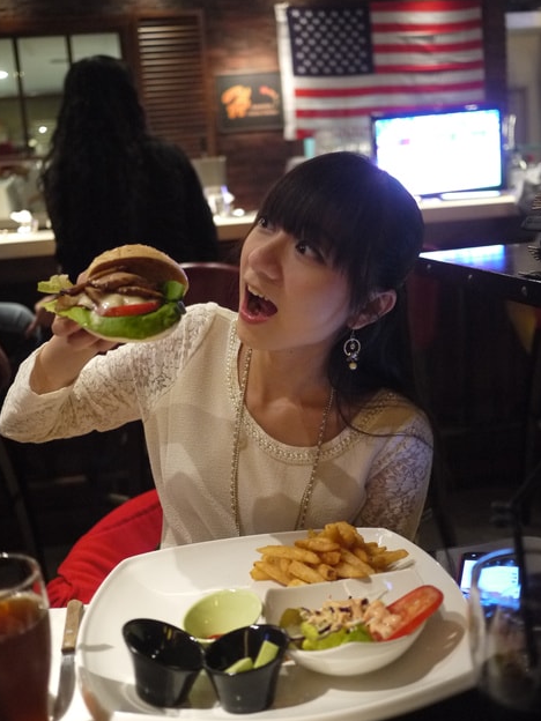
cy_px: 358
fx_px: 854
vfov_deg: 45.8
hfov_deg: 35.1
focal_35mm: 41
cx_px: 267
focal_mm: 20
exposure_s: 1/50
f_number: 1.7
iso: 800
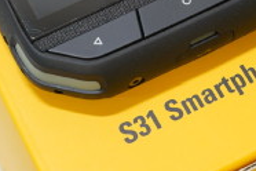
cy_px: -52
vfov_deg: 8.7
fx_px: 1102
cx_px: 118
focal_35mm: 155
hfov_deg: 13.2
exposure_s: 1.3
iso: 125
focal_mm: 40
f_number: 7.1
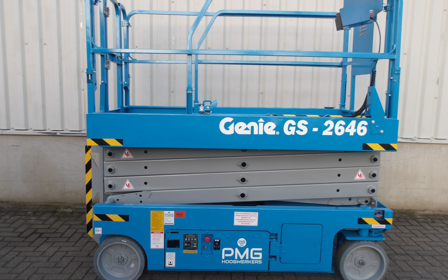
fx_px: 354
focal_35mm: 29
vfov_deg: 43.1
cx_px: 224
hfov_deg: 64.6
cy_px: 133
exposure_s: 1/37
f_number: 3
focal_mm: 4.9
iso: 100
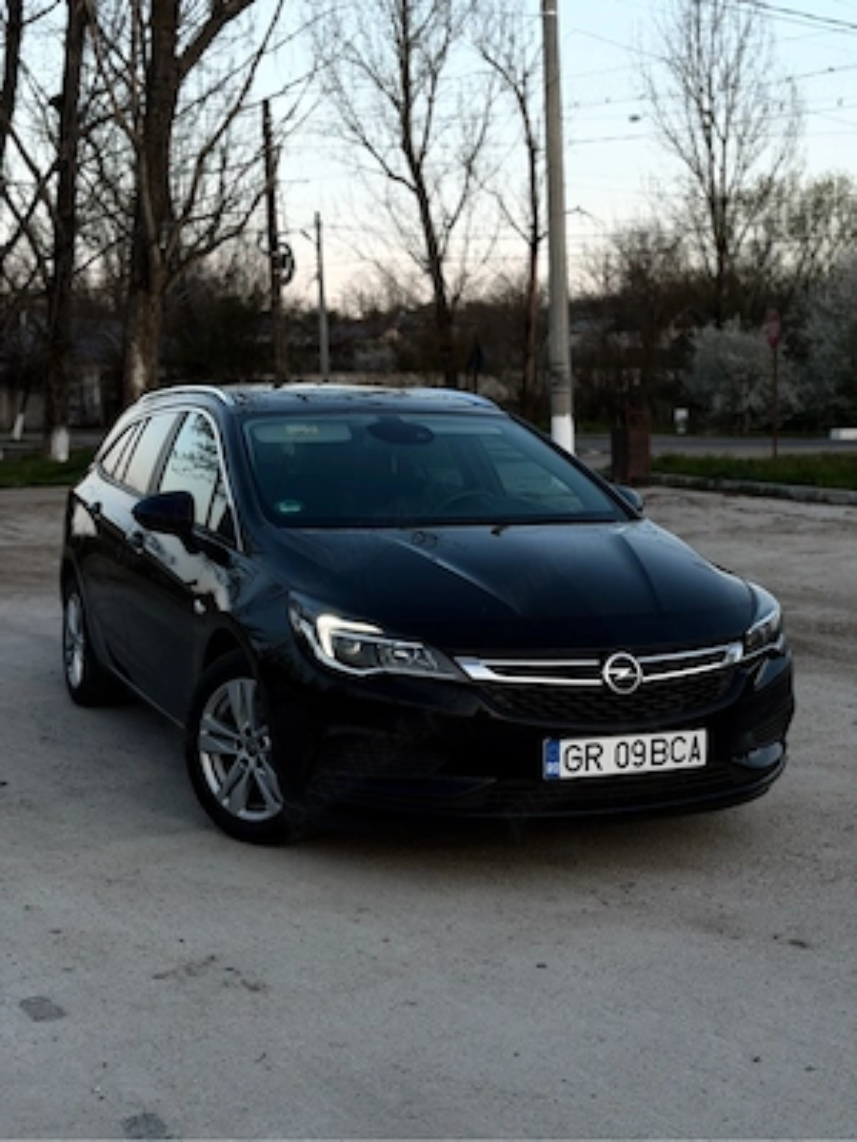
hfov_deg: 30.3
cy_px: 571
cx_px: 428
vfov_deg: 39.7
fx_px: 1584
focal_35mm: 48
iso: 64
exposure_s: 1/319
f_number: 1.78
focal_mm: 6.76
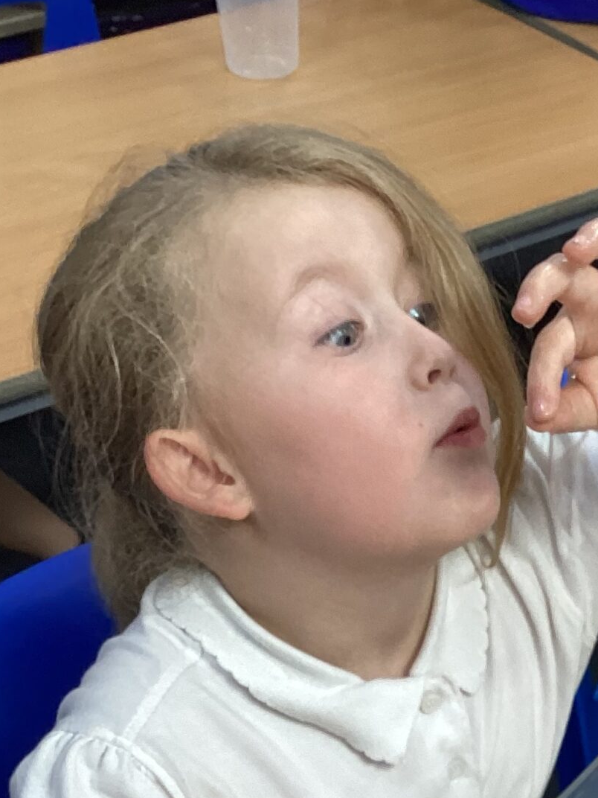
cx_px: 579
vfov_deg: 24.4
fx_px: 1704
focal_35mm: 74
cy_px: 904
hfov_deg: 19.4
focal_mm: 3.3
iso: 80
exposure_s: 1/50
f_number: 2.4
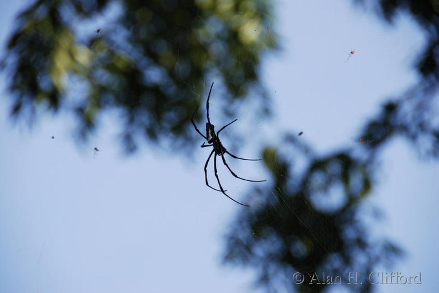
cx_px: 220
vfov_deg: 4.6
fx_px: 3661
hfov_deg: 6.9
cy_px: 146
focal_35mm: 300
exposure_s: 1/200
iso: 100
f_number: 5.6
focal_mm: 200
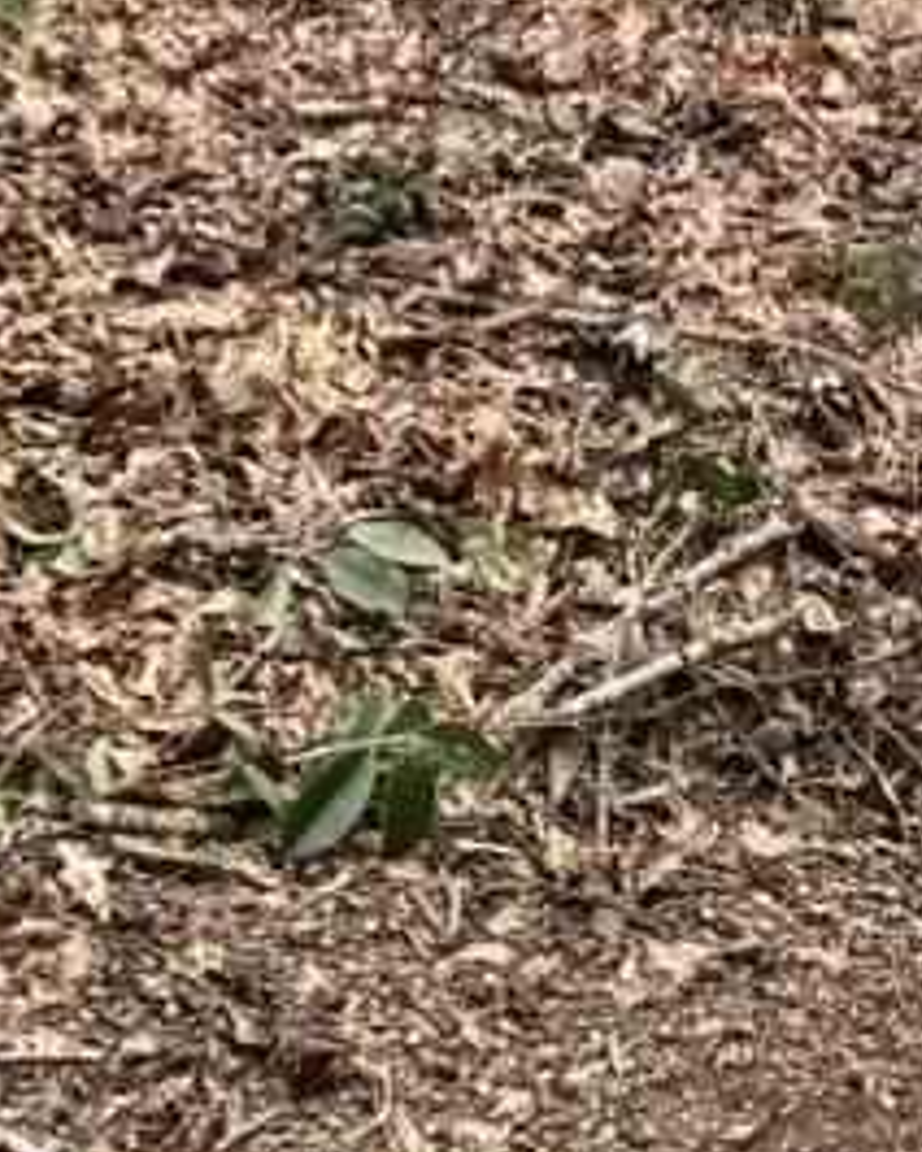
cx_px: 926
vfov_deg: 10.1
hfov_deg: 8.5
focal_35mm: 181
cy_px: -869
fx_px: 6174
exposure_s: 1/454
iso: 80
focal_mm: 6.76
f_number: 1.78
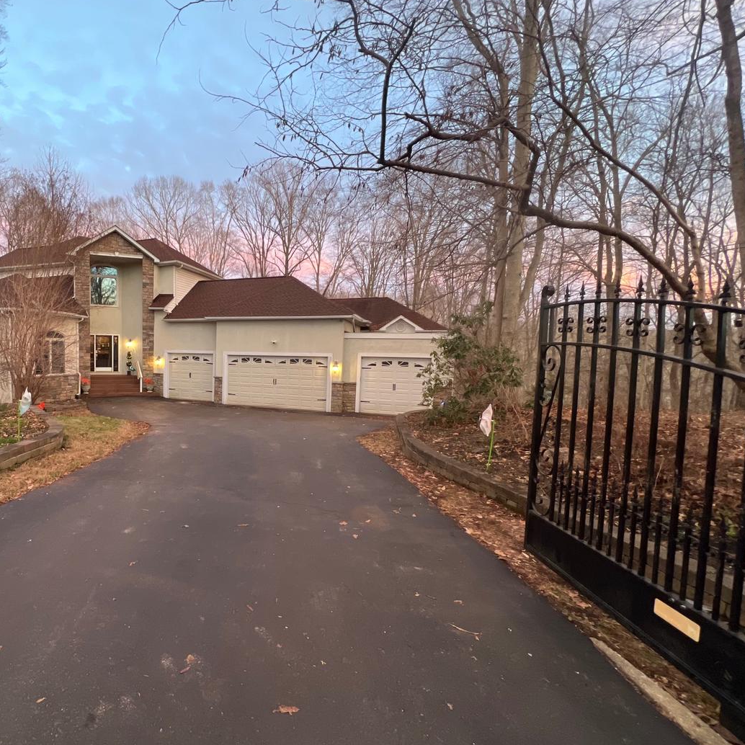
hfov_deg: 83.4
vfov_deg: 87.4
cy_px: 379
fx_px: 390
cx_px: 229
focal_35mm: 16
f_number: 1.8
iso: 400
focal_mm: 1.57
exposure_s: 1/60
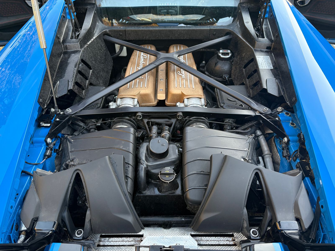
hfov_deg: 67.3
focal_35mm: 26
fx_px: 252
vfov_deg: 53.1
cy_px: 126
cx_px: 168
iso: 160
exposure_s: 1/60
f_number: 1.6
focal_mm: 5.96
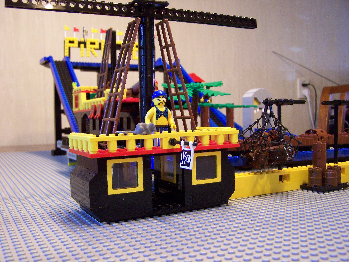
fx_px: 383
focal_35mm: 38
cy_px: 131
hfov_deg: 49.0
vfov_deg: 37.7
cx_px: 174
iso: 160
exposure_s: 1/8
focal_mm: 6.3
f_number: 2.8
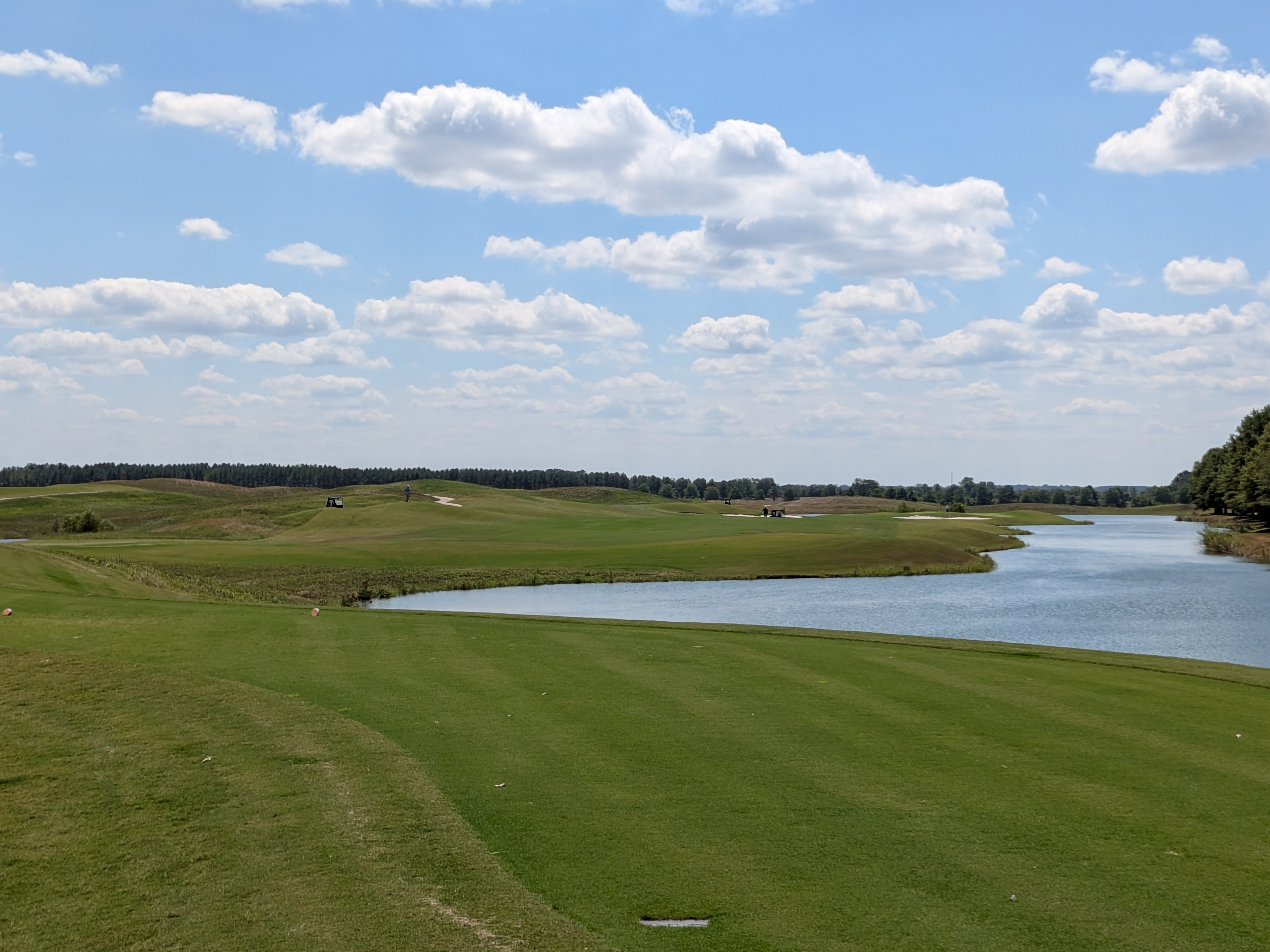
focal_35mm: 49
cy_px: 476
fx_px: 1798
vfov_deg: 29.7
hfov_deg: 38.9
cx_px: 635
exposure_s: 1/3817
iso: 41
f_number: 1.7
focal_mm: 4.53
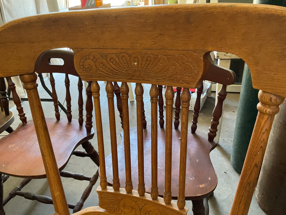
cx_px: 143
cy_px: 108
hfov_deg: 61.7
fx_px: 240
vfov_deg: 48.2
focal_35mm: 29
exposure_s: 1/60
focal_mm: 3
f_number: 1.8
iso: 200
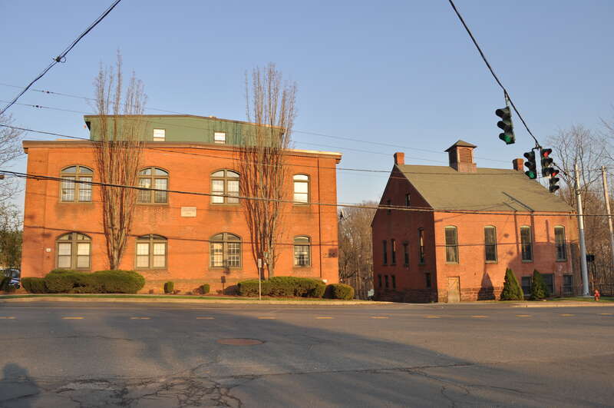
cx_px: 307
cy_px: 204
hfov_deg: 67.5
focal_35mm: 27
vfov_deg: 47.8
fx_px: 460
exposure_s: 1/250
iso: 200
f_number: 8
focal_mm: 18
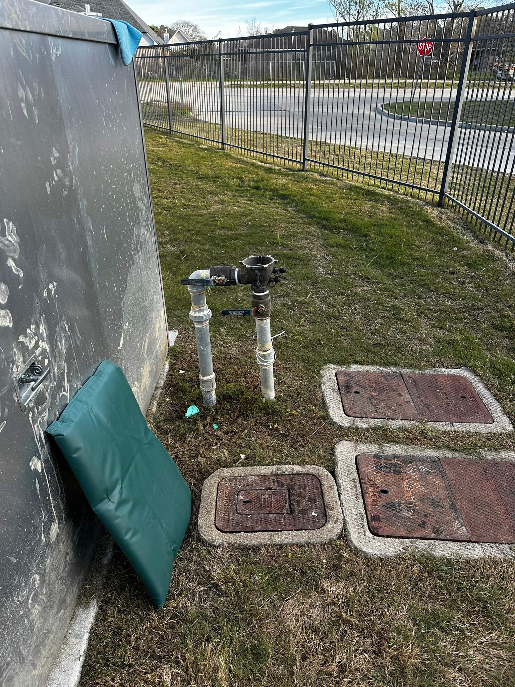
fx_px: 476
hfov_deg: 56.8
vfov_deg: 71.6
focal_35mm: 24
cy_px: 344
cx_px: 258
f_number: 1.78
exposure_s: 1/494
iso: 80
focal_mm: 6.86
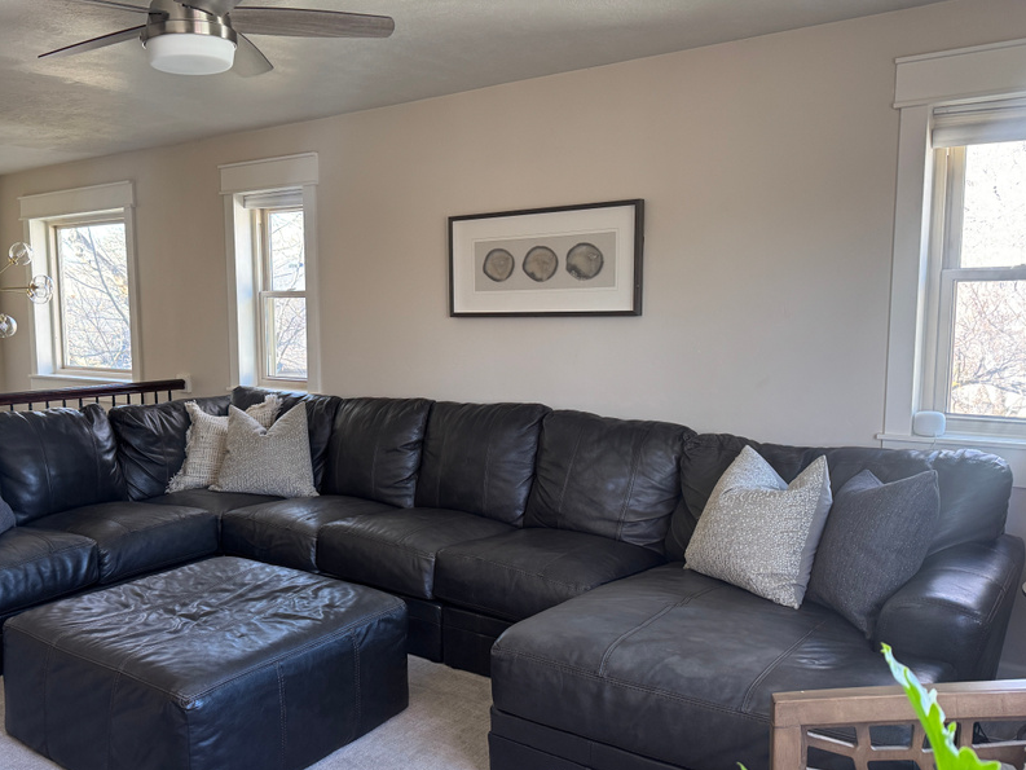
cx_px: 391
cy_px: 404
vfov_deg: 45.4
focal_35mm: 31
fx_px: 919
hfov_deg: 57.7
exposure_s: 1/93
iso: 200
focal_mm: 6.76
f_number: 1.78
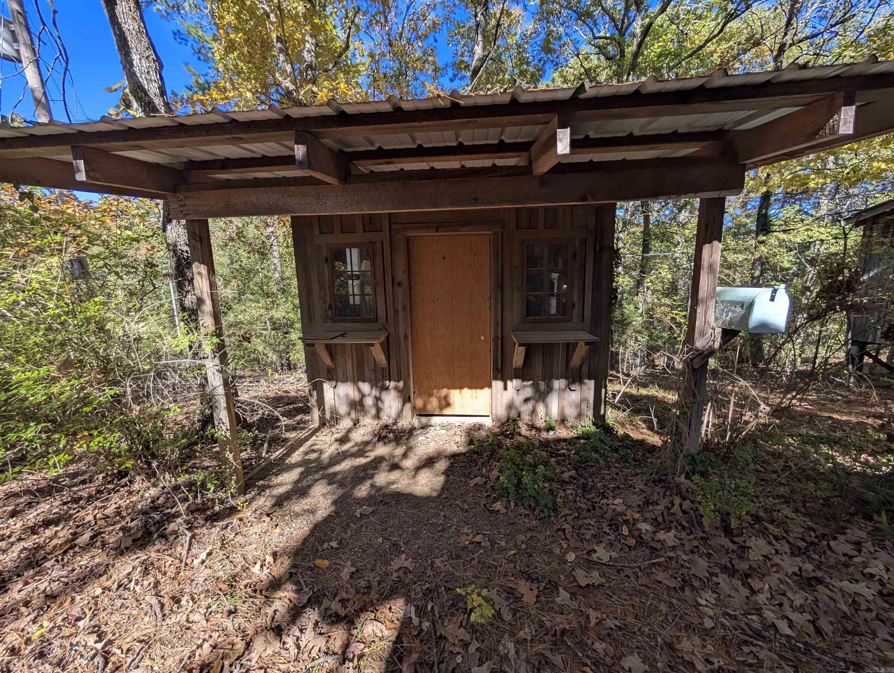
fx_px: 310
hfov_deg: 110.5
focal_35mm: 12
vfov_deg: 94.6
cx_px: 447
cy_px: 336
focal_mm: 2.02
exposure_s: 1/723
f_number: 1.7
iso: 47
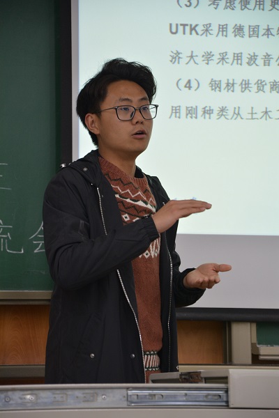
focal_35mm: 158
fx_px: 1831
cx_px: 140
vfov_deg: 13.0
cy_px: 209
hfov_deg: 8.7
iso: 800
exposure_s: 1/40
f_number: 5.6
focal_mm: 105
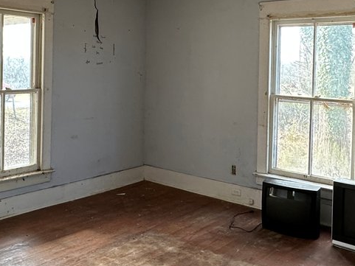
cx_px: 131
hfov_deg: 42.6
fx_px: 451
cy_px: 70
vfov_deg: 32.3
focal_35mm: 44
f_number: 2.2
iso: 125
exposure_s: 1/99
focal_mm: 2.22
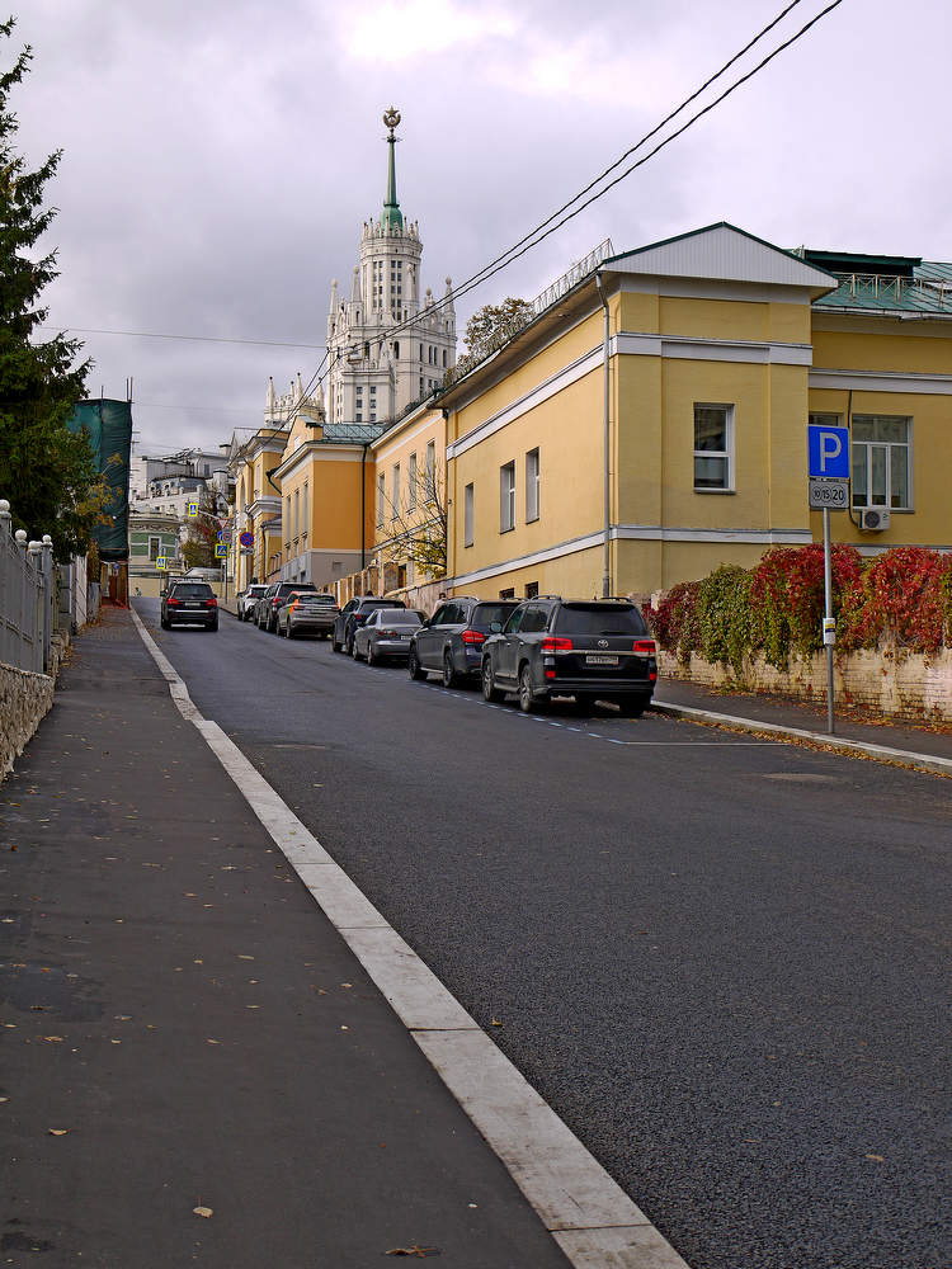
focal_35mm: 50
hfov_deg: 29.1
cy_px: 634
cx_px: 476
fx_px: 1833
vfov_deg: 38.2
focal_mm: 25
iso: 100
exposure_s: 1/200
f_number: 5.6
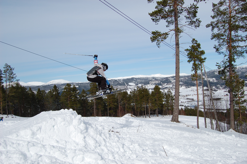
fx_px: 185
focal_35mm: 27
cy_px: 82
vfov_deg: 47.8
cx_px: 124
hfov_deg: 67.4
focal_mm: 18
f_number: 6.3
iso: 200
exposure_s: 1/1600
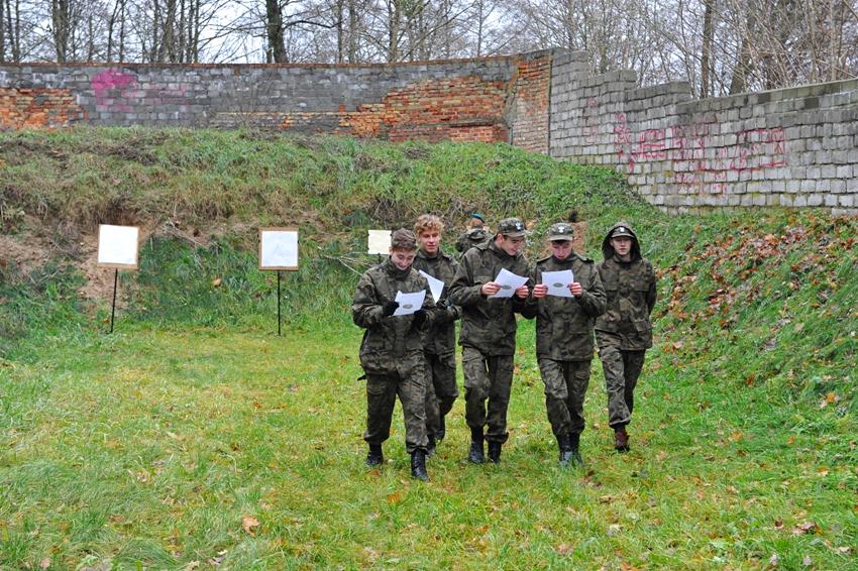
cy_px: 286
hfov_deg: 28.9
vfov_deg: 19.4
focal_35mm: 70
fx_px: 1668
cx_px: 429
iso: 640
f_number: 5.6
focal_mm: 70
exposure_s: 1/125
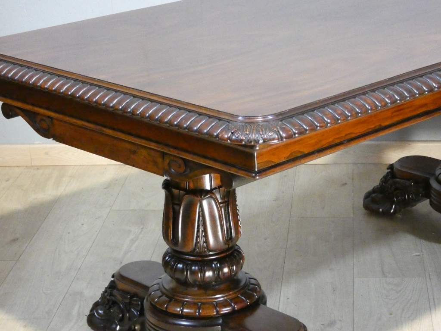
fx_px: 1185
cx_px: 220
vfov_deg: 15.9
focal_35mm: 93
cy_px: 166
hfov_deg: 21.1
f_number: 4.7
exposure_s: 1/100
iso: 3200
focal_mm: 16.6
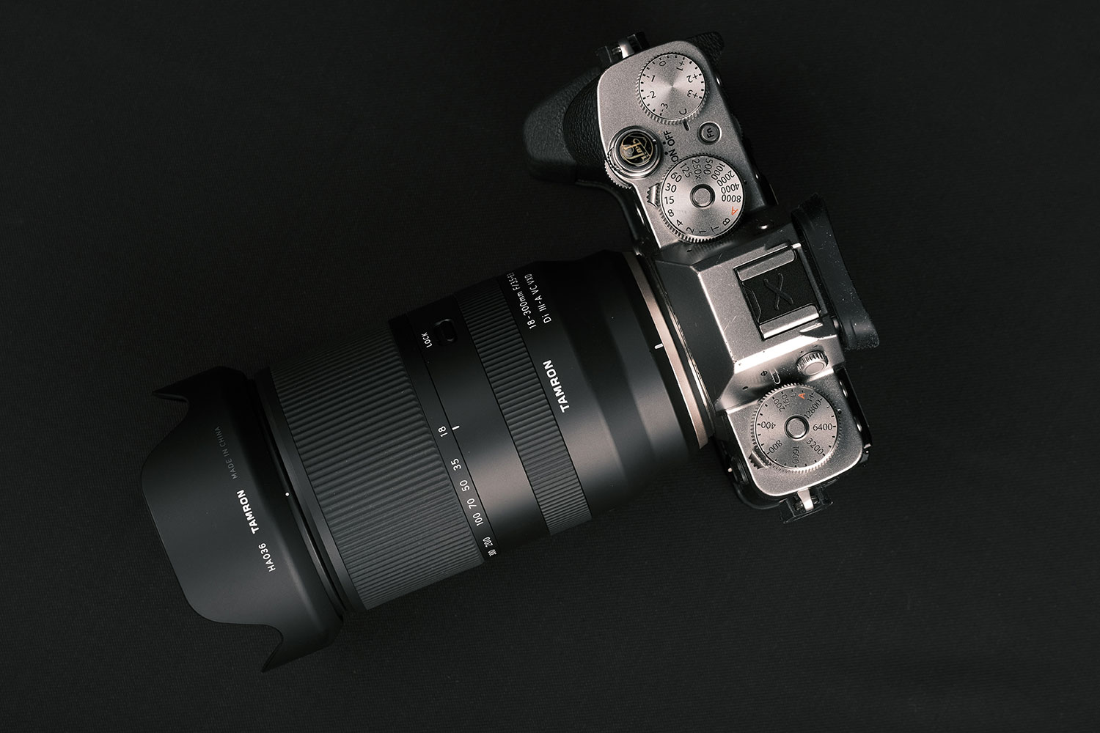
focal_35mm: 120
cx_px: 550
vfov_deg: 11.4
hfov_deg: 17.1
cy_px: 366
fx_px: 3666
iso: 160
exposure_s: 1/160
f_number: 8
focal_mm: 80
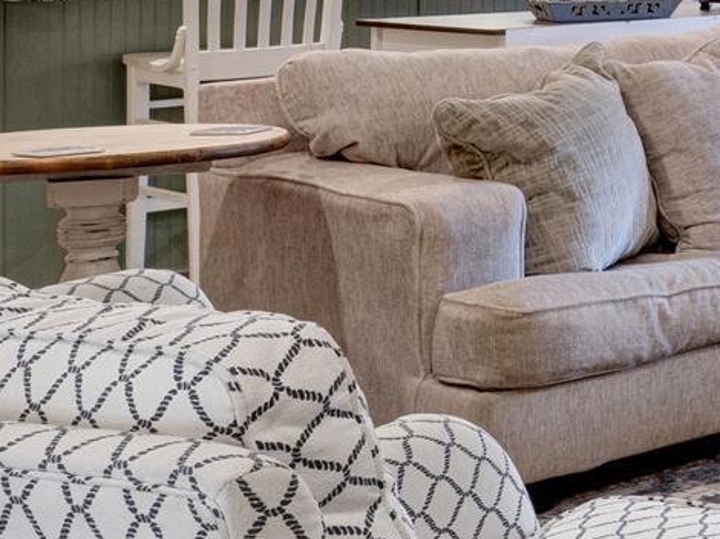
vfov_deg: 16.0
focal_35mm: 88
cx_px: 1662
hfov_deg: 15.0
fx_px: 1829
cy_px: -144
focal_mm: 14
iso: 400
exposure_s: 1/3
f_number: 11
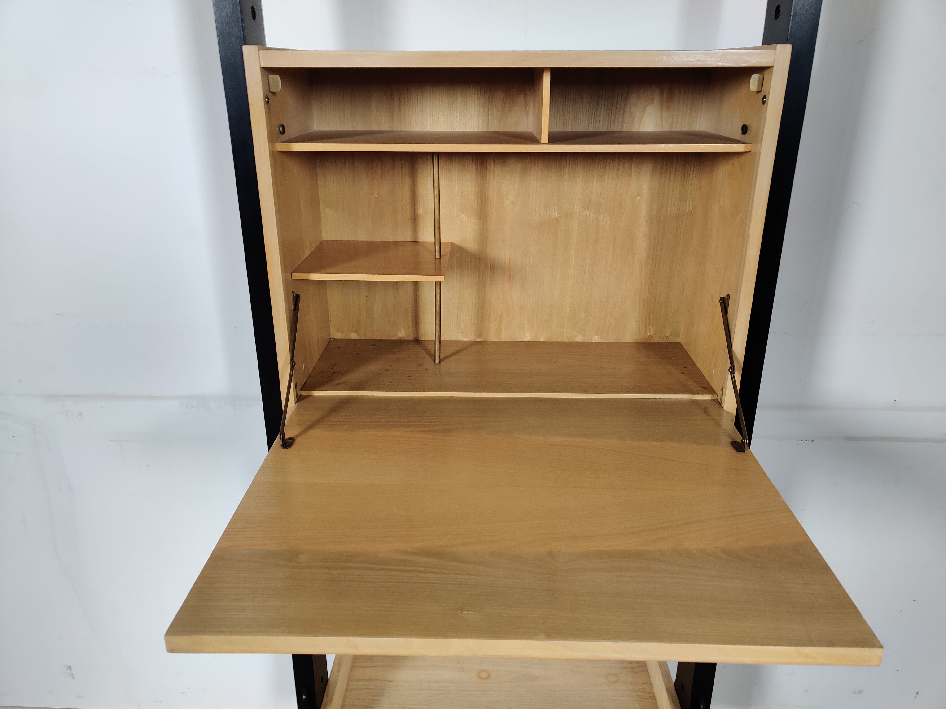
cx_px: 473
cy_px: 354
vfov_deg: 51.4
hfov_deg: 65.3
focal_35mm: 27
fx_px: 738
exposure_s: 1/50
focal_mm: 4.75
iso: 160
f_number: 1.65
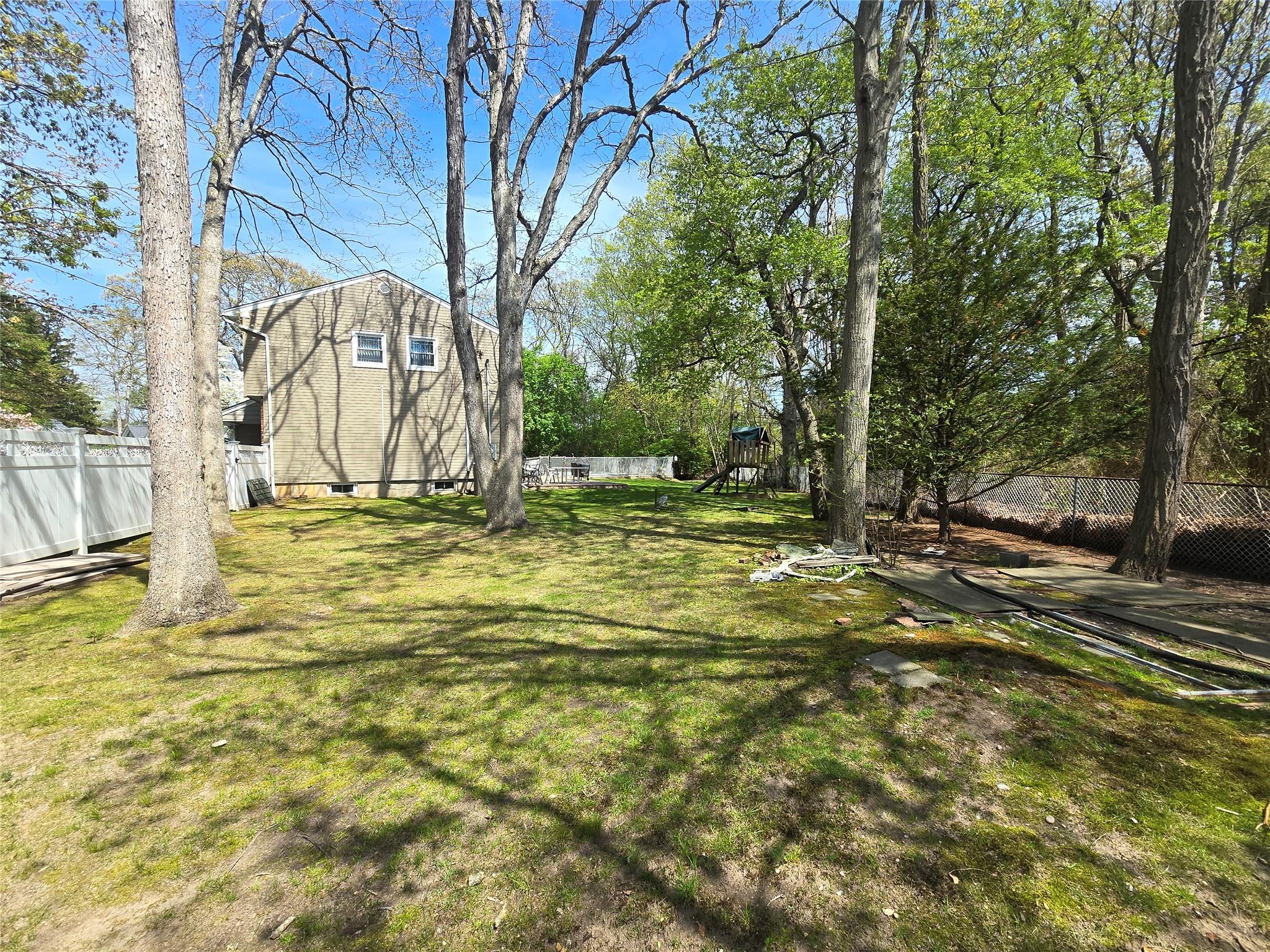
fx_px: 477
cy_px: 476
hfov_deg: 106.2
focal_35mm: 13
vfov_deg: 89.9
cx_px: 635
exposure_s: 1/986
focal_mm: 2.2
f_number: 2.2
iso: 50
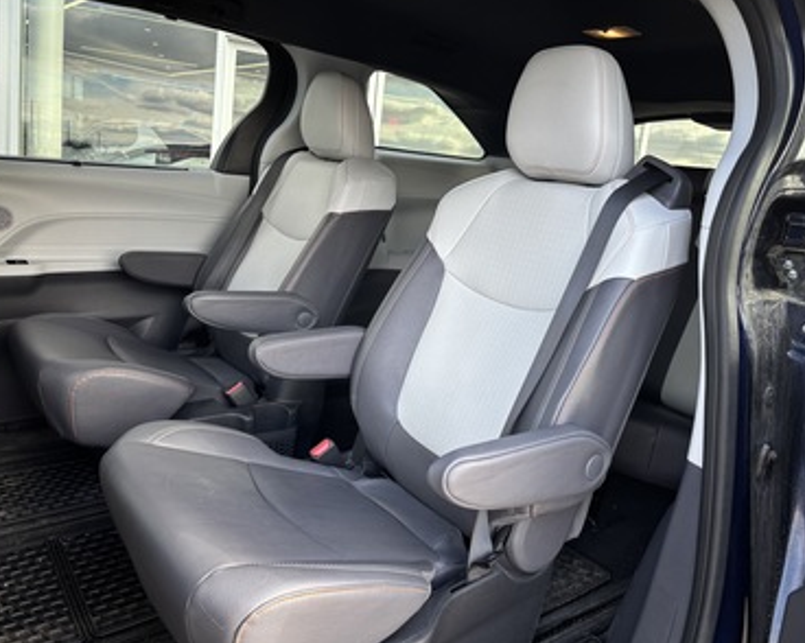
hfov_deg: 60.4
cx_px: 429
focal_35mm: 29
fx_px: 691
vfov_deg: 49.9
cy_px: 329
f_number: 1.6
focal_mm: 5.96
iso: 40
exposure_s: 1/121
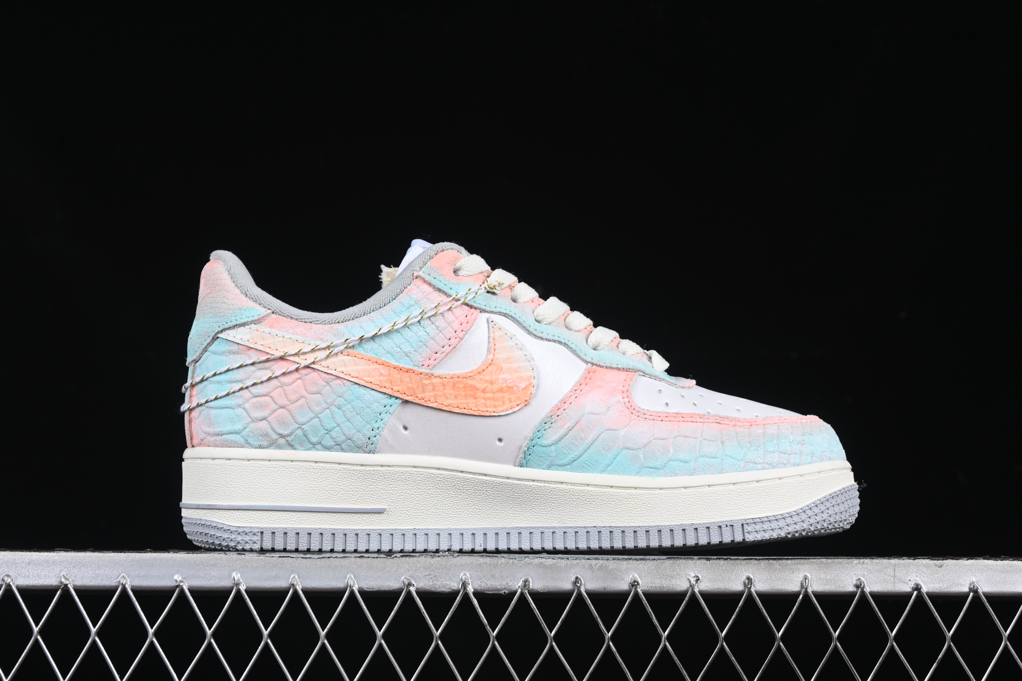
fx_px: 2129
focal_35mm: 75
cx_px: 511
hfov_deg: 27.0
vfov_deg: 18.2
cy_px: 340
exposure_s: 1/80
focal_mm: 50
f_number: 8
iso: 160
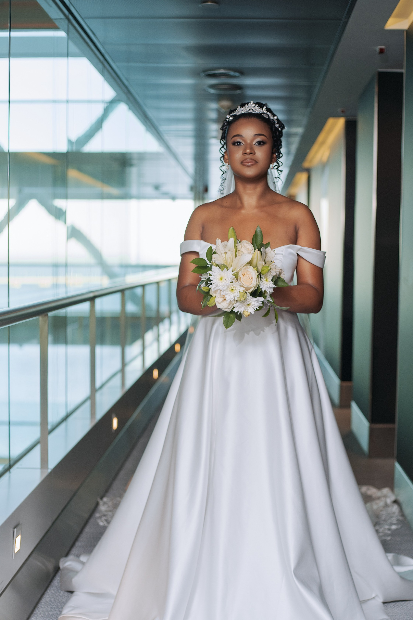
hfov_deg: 22.2
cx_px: 246
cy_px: 363
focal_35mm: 61
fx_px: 1050
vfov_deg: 32.8
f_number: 2.8
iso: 250
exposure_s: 1/100
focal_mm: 50
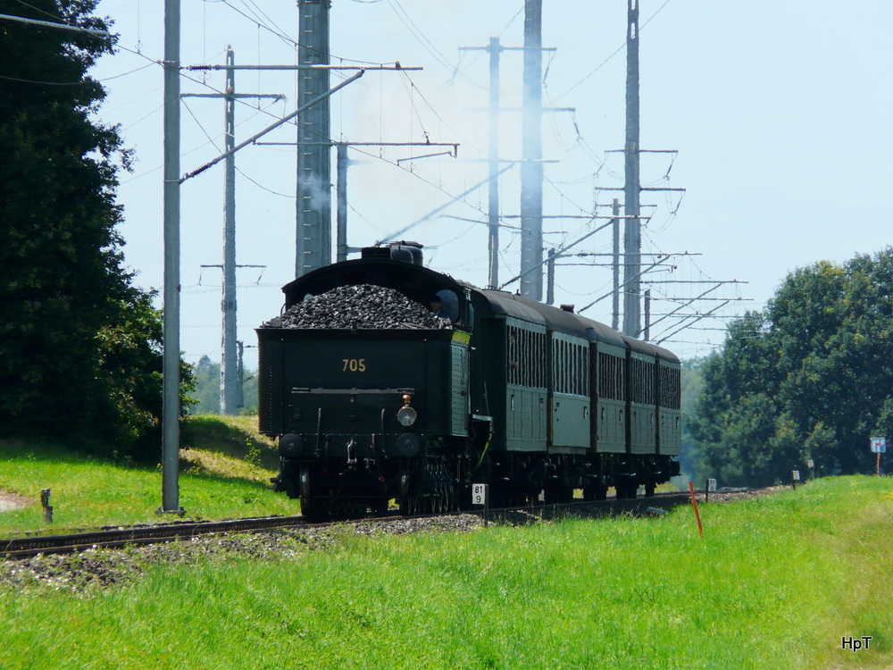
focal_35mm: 468
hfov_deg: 4.2
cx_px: 446
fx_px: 12073
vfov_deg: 3.2
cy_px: 335
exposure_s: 1/320
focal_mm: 76.9
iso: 100
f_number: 5.6
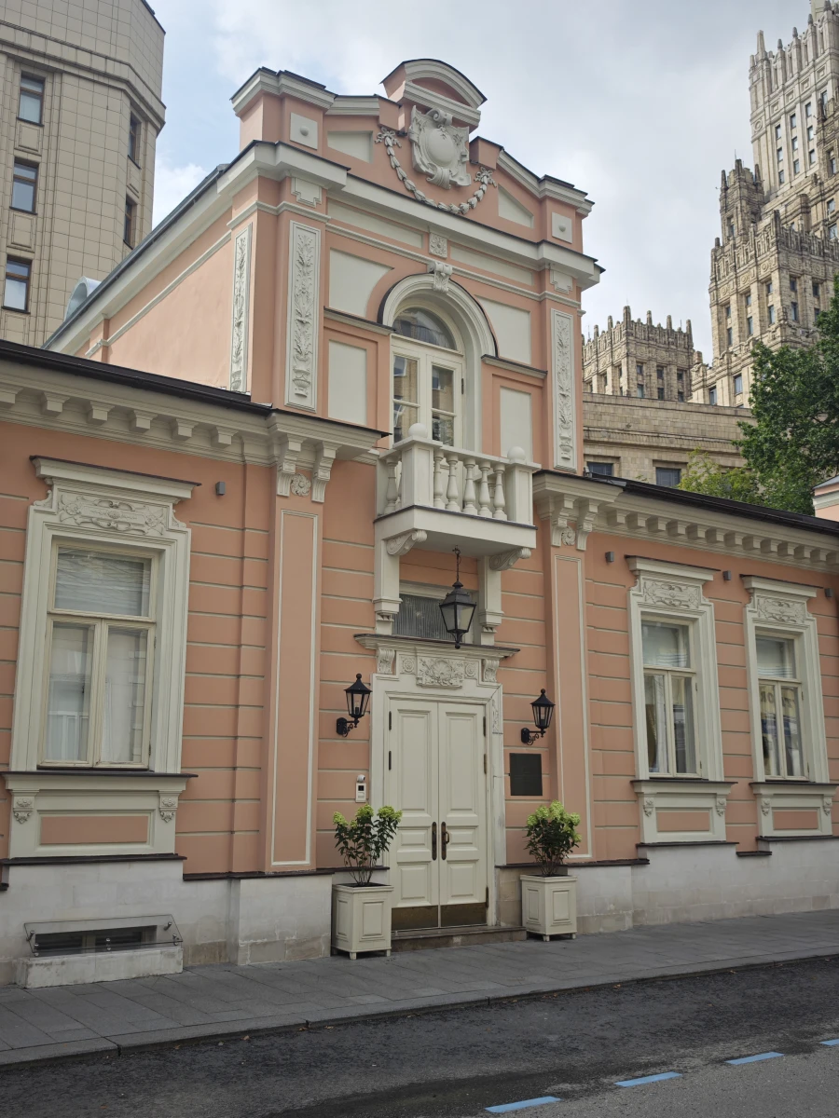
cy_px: 559
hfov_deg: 40.7
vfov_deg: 52.6
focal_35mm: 35
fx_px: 1131
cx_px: 420
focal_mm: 8.72
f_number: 2
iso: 50
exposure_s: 1/1464
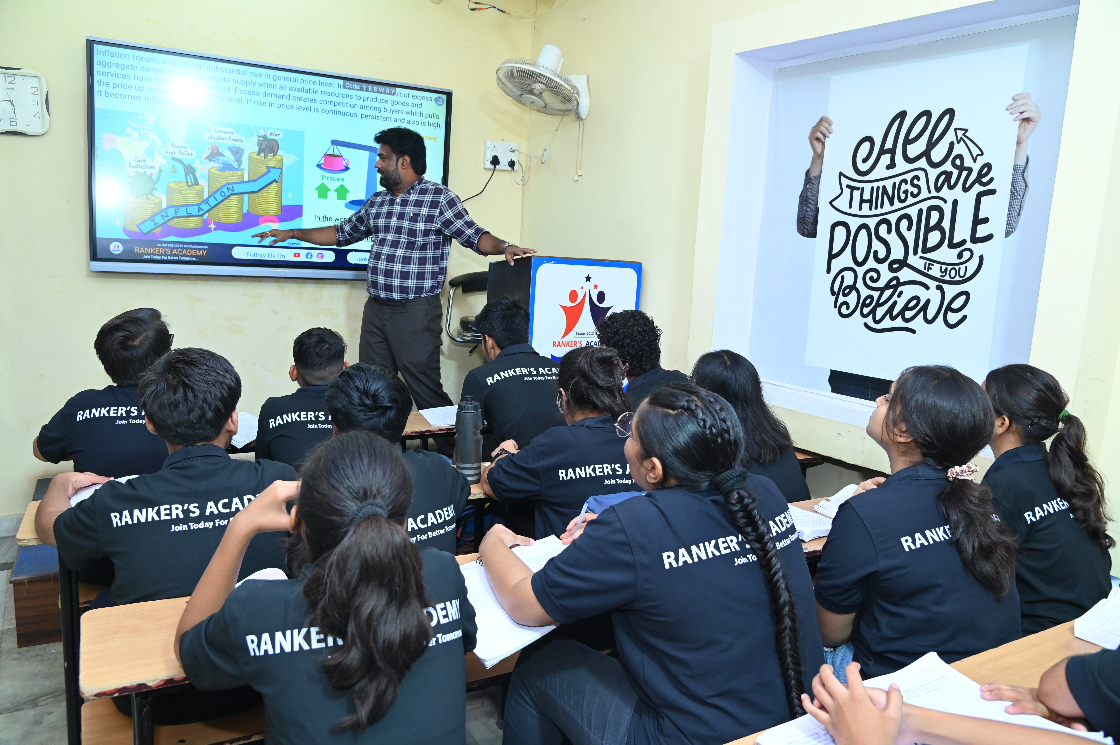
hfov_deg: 67.4
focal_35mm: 27
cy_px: 372
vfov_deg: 47.9
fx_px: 839
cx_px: 560
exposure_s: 1/125
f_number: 5.6
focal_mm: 27
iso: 1250
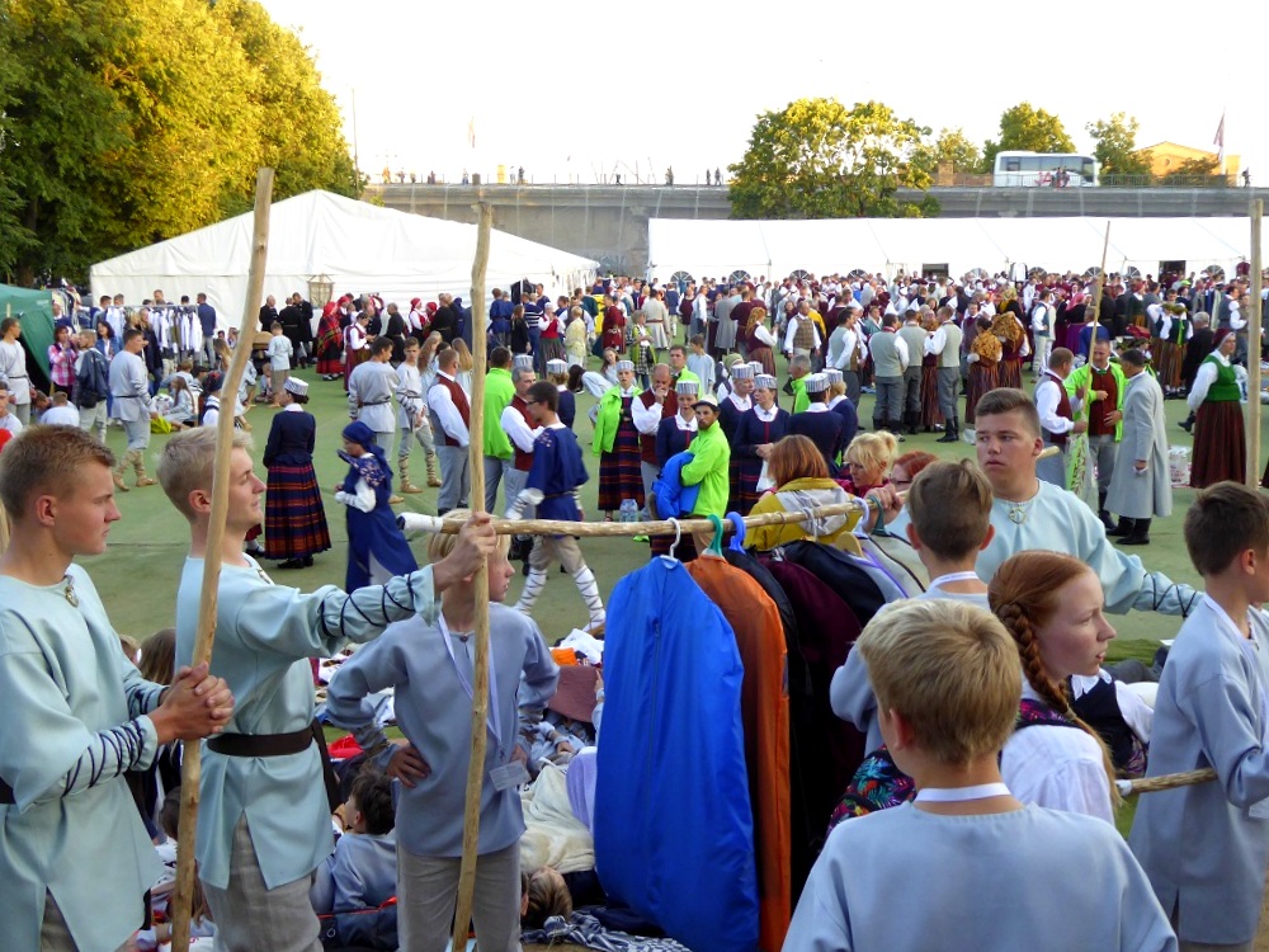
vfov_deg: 39.7
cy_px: 476
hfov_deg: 51.4
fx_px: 1320
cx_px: 634
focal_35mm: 36
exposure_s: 1/60
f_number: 3.7
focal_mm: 6.3
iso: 160
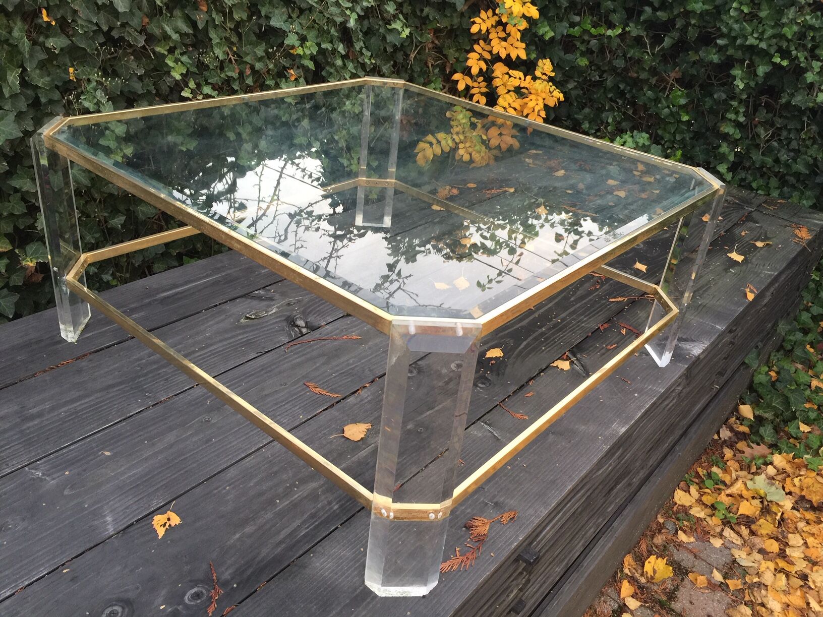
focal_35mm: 29
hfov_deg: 61.7
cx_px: 412
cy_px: 308
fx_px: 689
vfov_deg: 48.2
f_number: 2.2
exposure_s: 1/33
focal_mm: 4.15
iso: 40
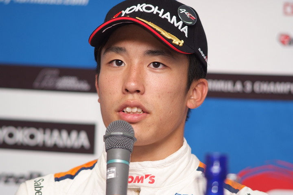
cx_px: 146
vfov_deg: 5.1
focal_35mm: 270
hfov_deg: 7.6
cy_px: 98
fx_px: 2197
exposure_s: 1/250
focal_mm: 180
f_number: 2.8
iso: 400
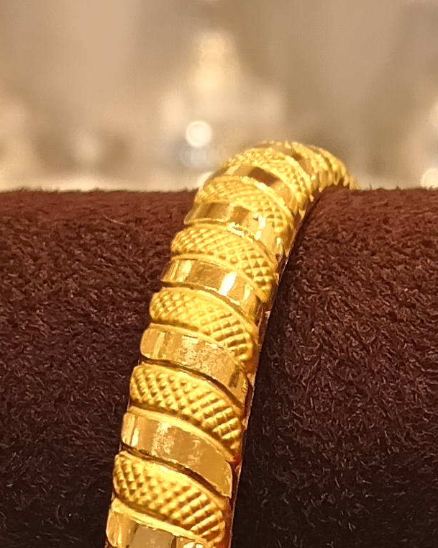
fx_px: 1831
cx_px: 498
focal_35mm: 113
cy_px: 389
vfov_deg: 16.9
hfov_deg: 13.3
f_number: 1.8
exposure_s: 1/100
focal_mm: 3.61
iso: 80
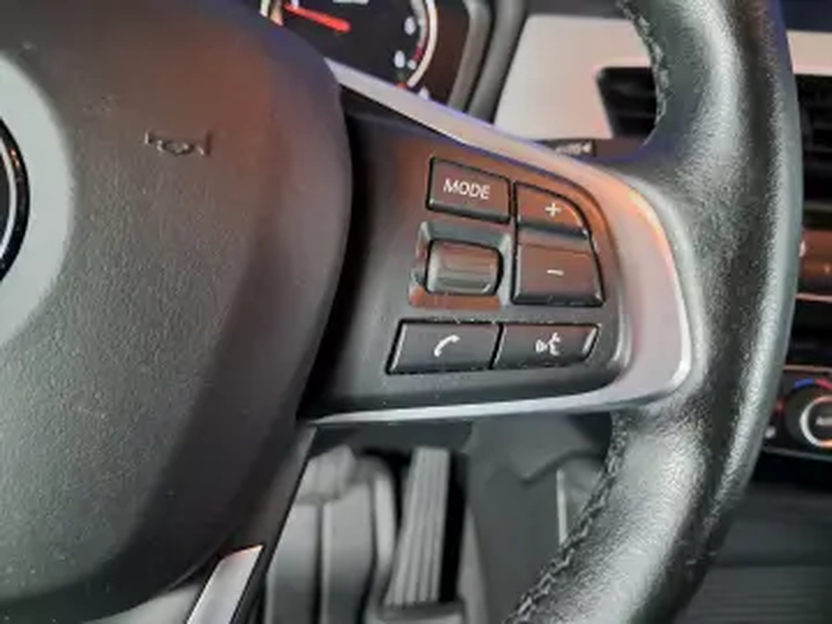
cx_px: 416
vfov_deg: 51.4
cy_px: 312
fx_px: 649
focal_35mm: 27
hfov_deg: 65.3
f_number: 1.8
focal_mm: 4
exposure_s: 1/20
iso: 1000
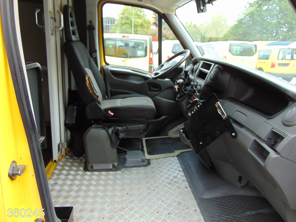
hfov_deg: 69.4
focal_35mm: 25
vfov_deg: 54.9
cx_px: 148
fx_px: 214
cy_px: 111
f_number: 3
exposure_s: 1/125
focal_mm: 4.5
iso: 80
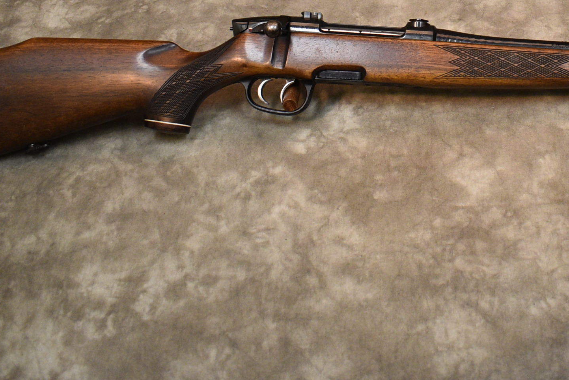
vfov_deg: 23.1
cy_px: -13
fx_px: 886
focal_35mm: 56
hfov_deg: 34.9
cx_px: 427
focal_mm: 18
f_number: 3.5
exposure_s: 1/125
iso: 1000
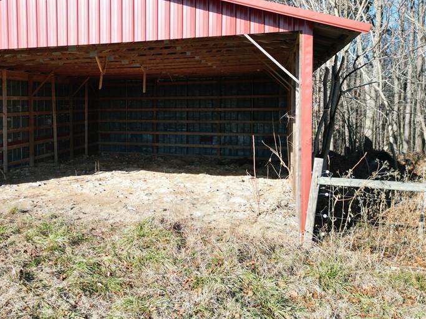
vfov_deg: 39.4
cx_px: 110
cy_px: 120
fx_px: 443
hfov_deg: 49.4
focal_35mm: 36
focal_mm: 6.72
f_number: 1.7
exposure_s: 1/2000
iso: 150
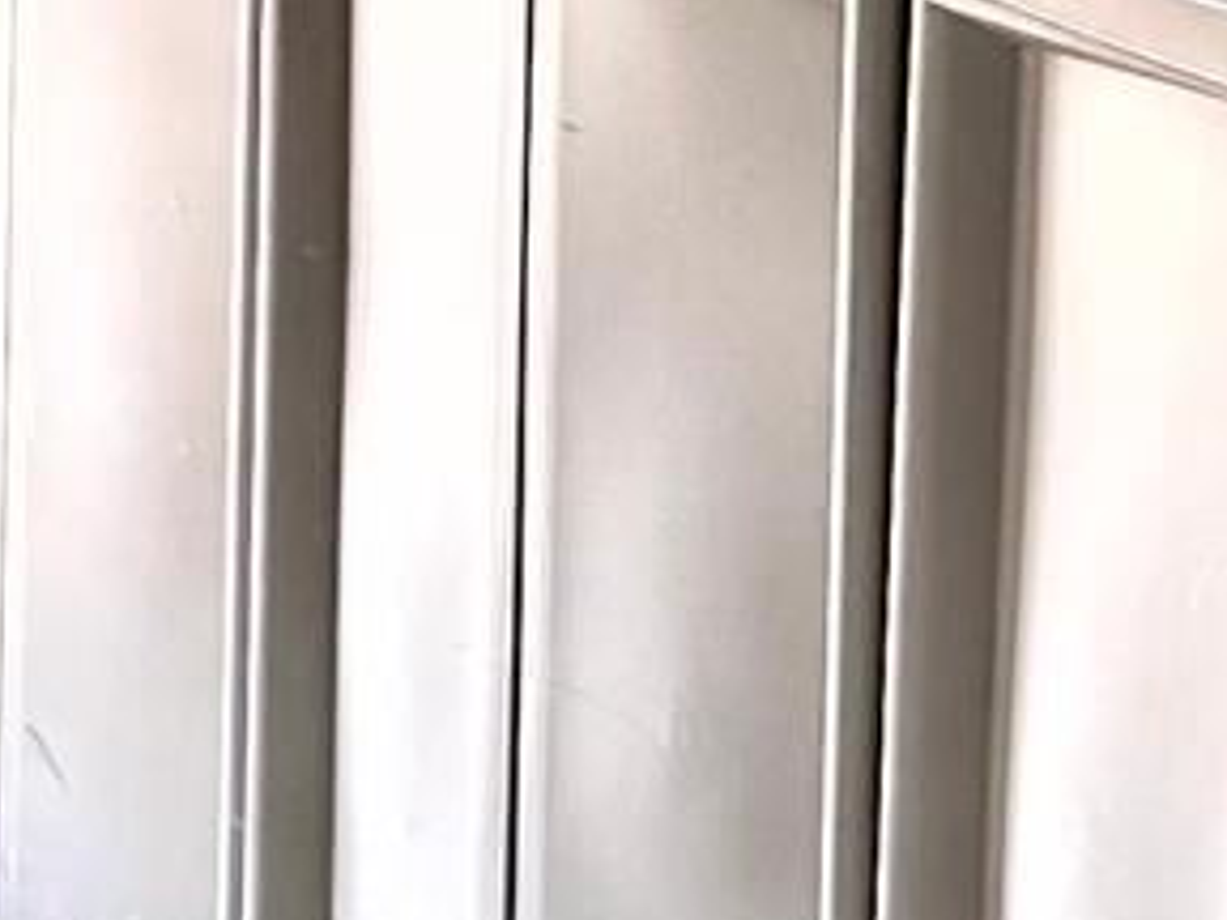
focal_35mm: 185
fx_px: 6558
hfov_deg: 10.5
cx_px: -202
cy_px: -141
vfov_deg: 8.0
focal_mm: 5.7
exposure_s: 1/60
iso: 200
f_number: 1.5
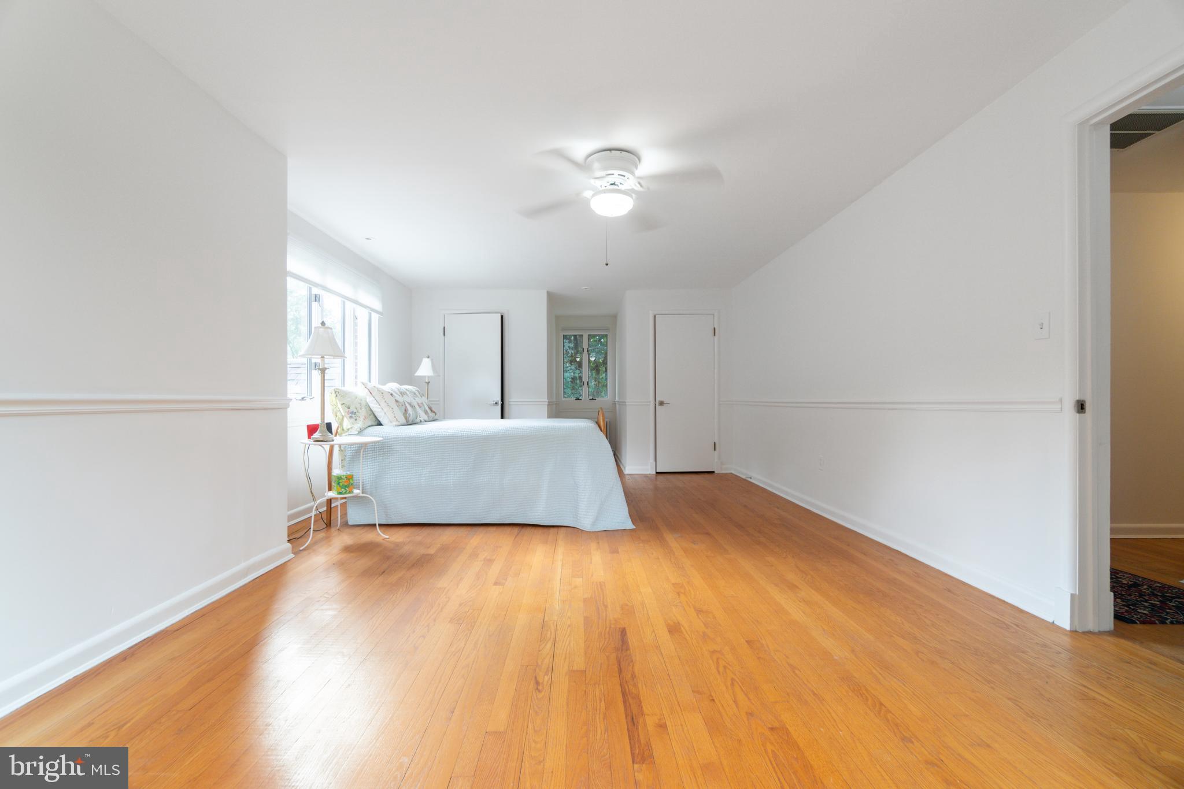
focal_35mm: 15
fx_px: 493
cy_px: 394
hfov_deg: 100.4
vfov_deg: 77.3
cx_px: 592
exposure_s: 1/30
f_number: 4
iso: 100
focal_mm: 10
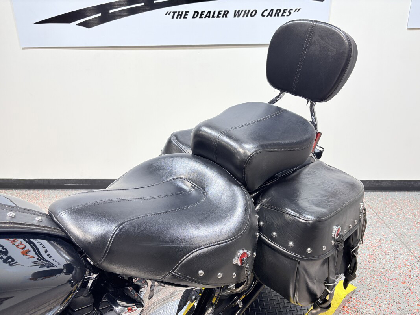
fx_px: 315
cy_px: 158
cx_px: 210
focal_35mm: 26
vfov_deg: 53.1
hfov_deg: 67.3
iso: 40
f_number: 1.6
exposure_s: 1/120
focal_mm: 5.96
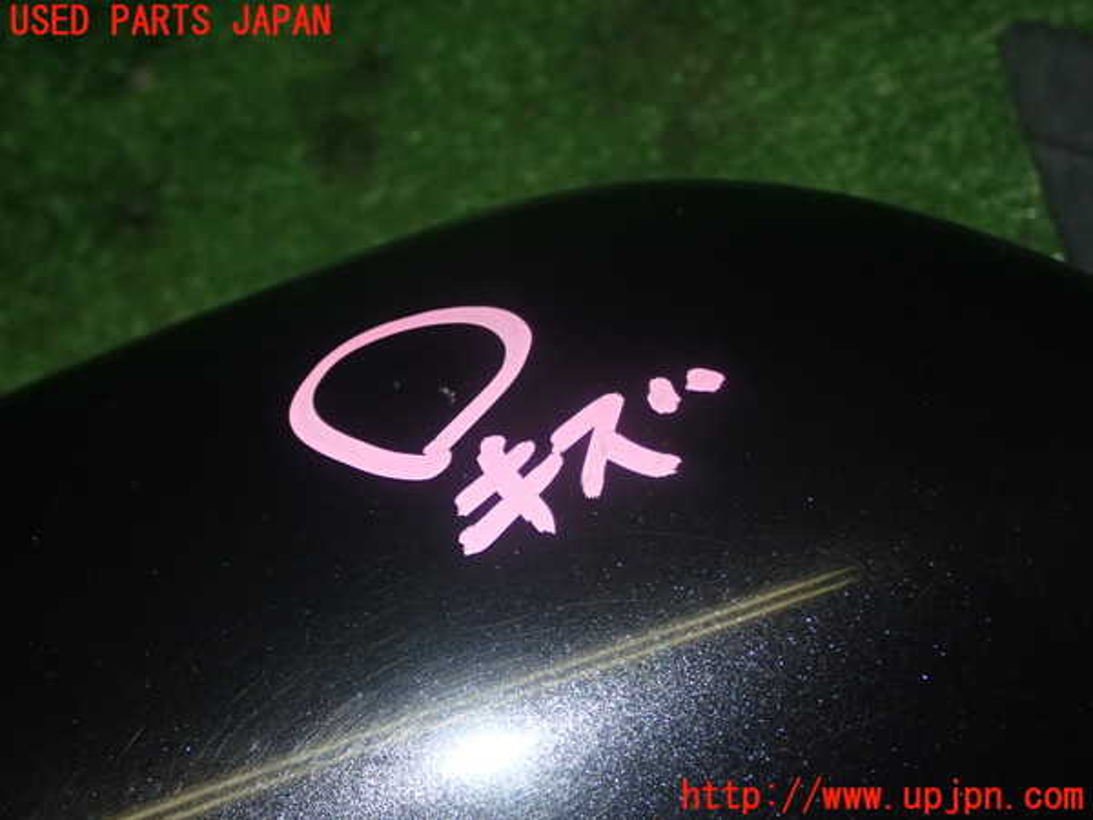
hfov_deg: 35.5
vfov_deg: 27.0
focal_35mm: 54
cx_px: 546
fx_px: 1705
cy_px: 410
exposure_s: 1/50
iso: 320
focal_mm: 9.65
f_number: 10
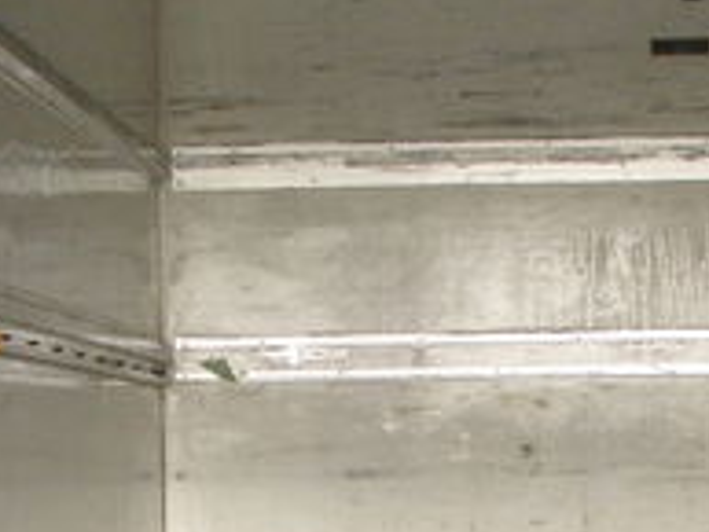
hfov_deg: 15.6
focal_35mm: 126
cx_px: 500
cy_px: 492
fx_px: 2582
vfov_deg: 11.7
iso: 200
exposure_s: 1/125
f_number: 3.5
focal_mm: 6.7
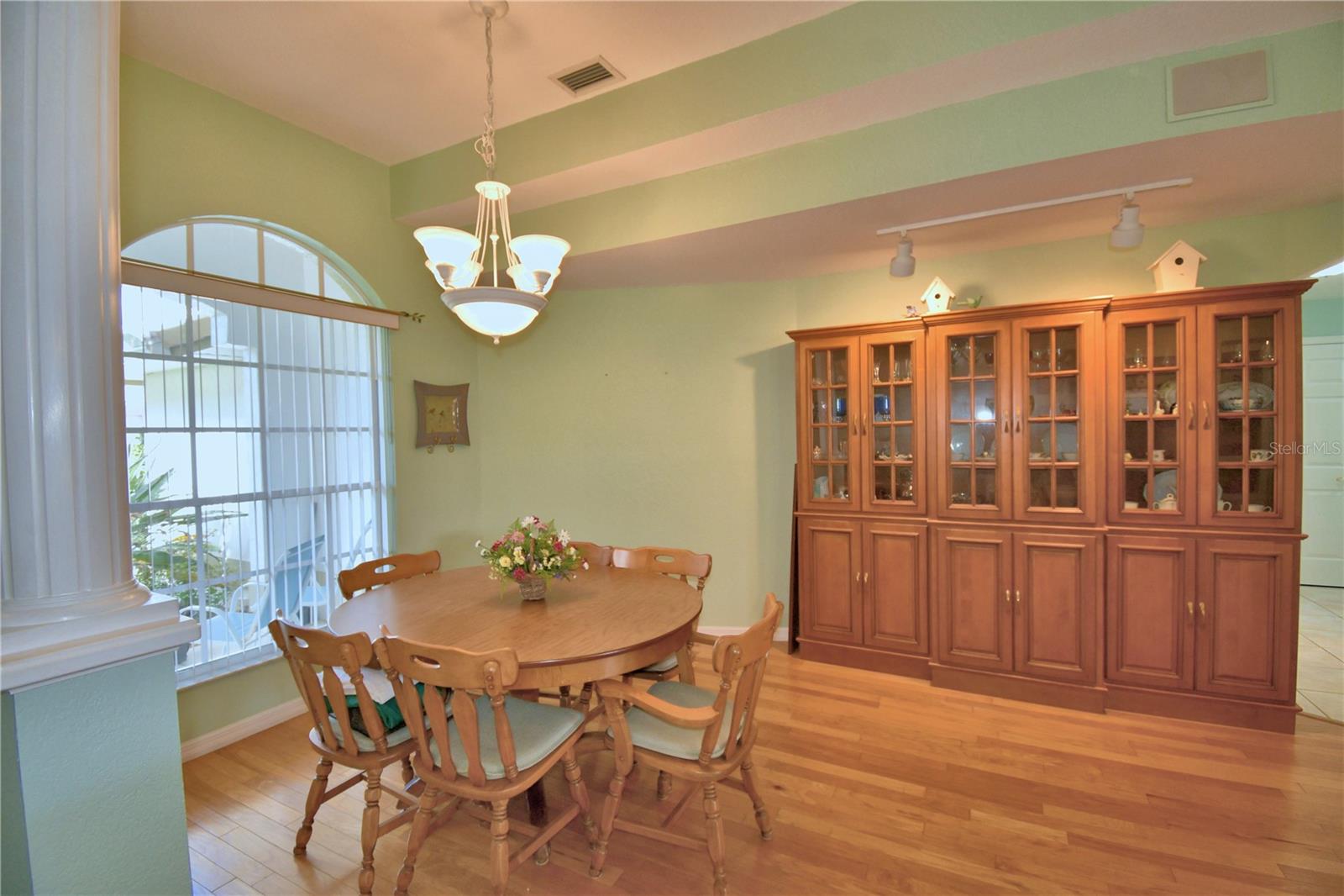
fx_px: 560
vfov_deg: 77.3
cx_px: 672
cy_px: 448
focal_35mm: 15
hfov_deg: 100.4
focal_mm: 10
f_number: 4.5
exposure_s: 1/50
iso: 200
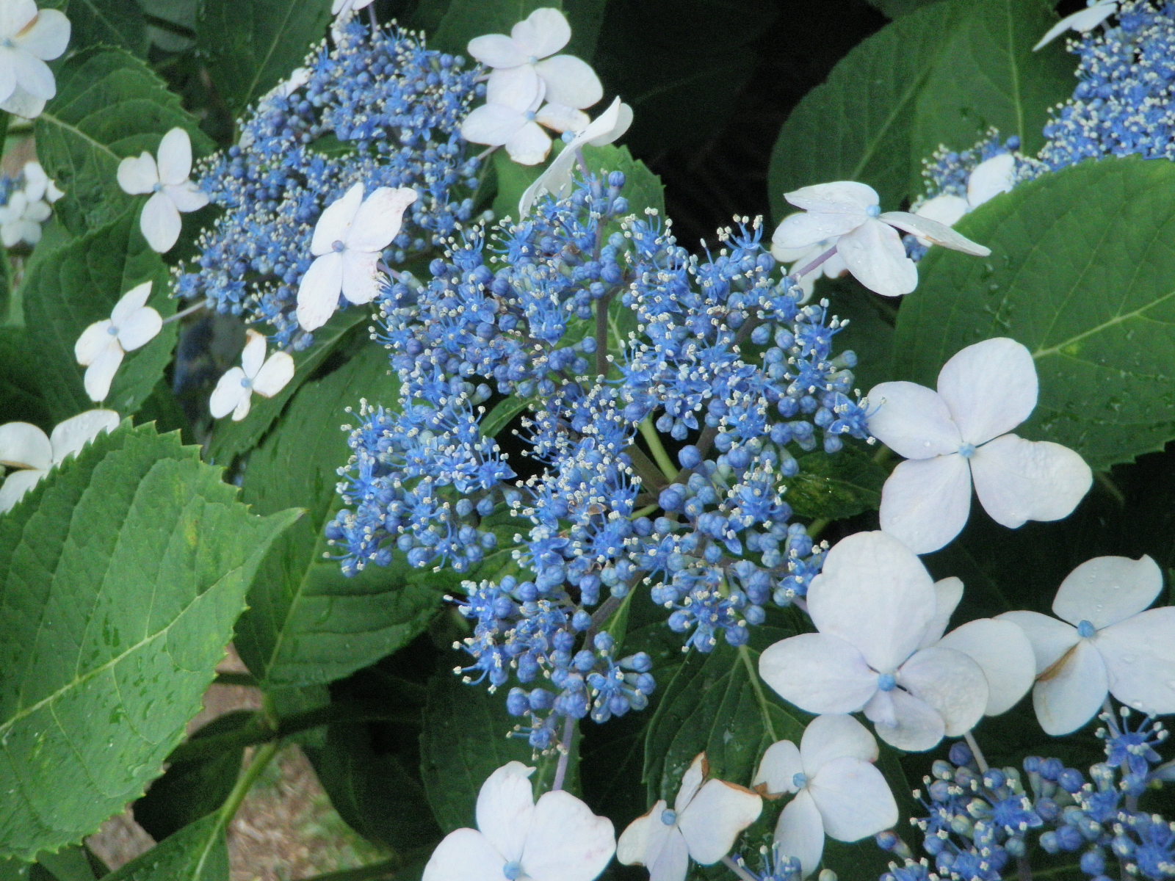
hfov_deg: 51.4
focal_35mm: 36
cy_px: 440
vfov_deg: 39.7
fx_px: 1222
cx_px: 588
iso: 250
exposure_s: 1/250
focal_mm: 6.53
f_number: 4.1
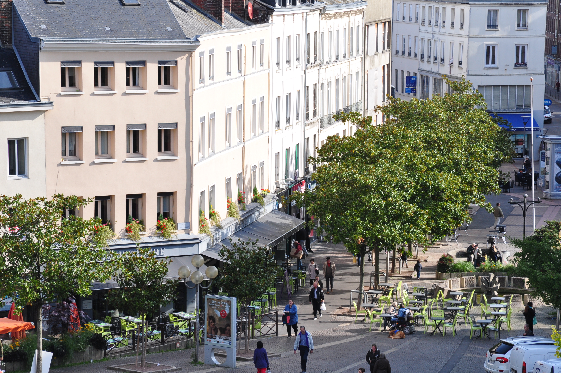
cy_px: 186
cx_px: 280
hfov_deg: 16.1
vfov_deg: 10.7
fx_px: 1984
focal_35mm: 128
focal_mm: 85
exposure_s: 1/250
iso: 400
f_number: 13
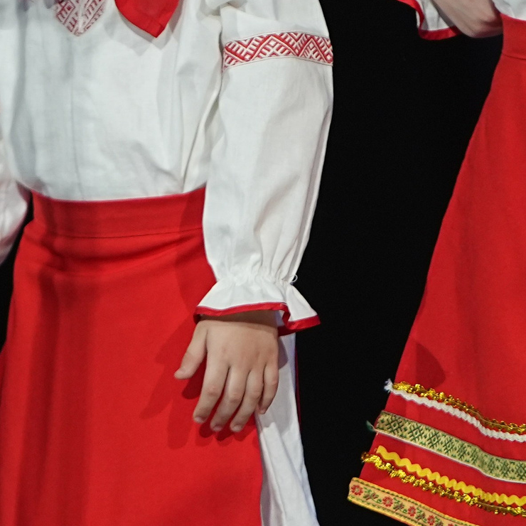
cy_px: -44
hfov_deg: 2.3
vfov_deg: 2.3
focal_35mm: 750
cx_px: 178
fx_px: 12894
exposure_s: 1/320
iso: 1000
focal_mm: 170
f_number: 2.8
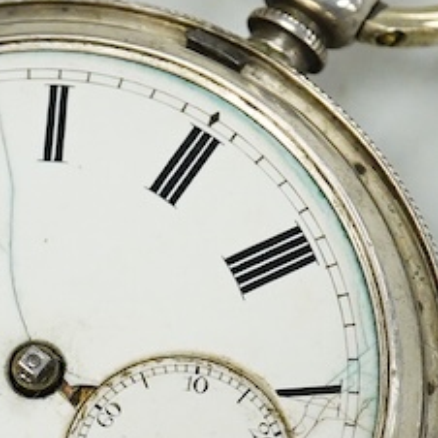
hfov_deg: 9.2
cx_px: 5
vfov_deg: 9.1
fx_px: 2720
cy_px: 438
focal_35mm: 190
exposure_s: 1/400
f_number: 9
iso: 3200
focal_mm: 30
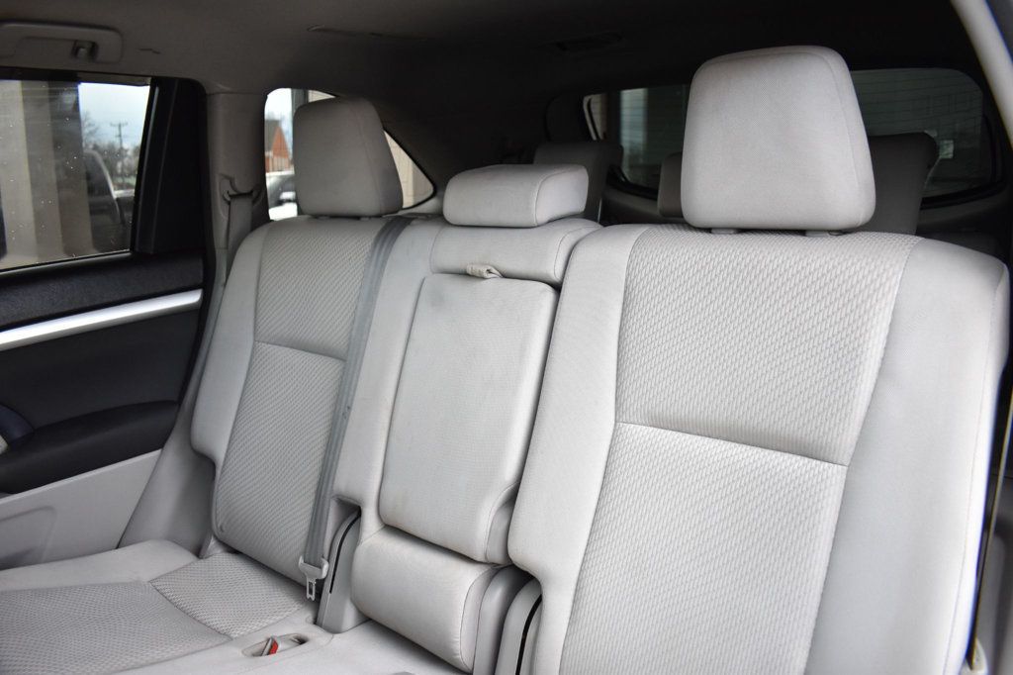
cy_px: 338
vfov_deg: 47.9
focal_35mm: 27
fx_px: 759
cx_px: 506
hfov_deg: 67.4
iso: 1000
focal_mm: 18
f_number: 4
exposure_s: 1/125
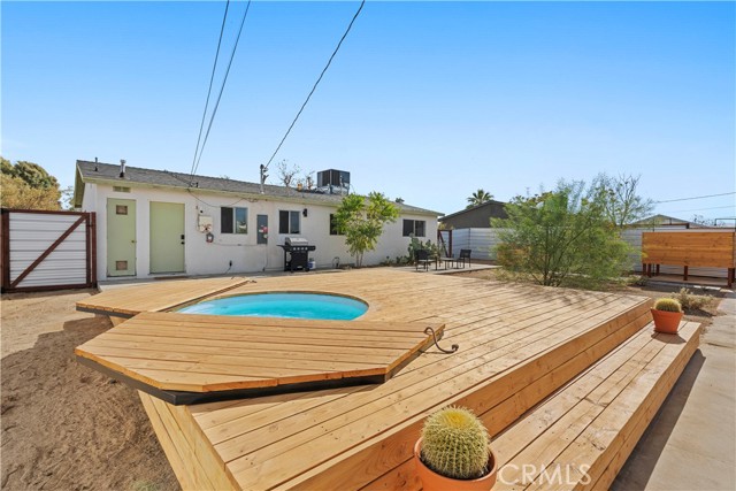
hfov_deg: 96.7
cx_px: 368
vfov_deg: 73.8
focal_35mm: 16
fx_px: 327
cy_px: 246
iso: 400
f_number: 11
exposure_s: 1/320
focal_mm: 16
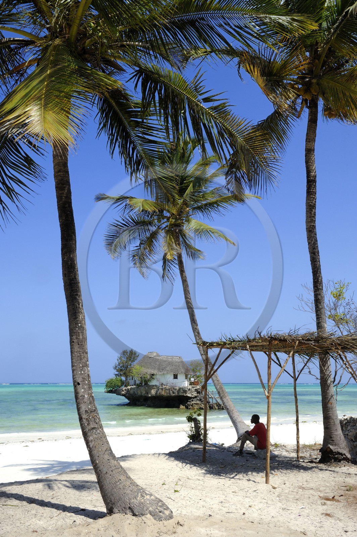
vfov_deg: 54.5
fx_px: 521
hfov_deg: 37.8
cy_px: 268
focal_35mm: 35
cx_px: 178
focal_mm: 35
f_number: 22
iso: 800
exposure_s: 1/160
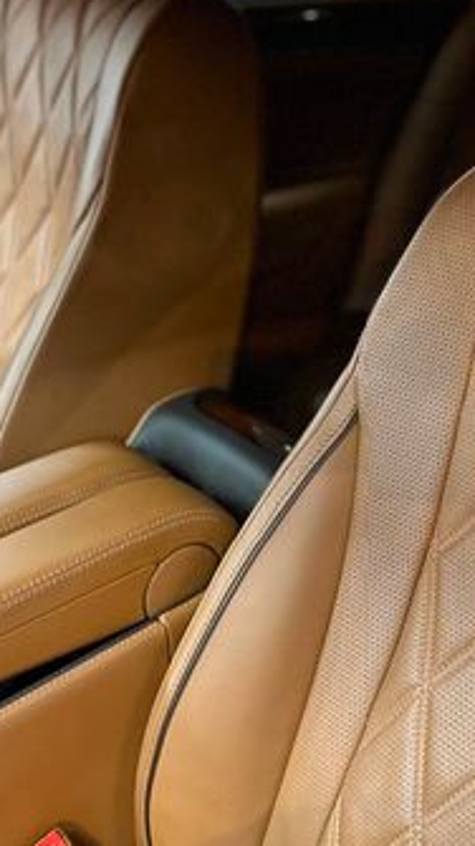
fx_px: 1122
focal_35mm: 50
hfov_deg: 23.7
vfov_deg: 41.1
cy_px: 326
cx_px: 354
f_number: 1.78
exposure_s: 1/40
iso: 800
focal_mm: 6.86
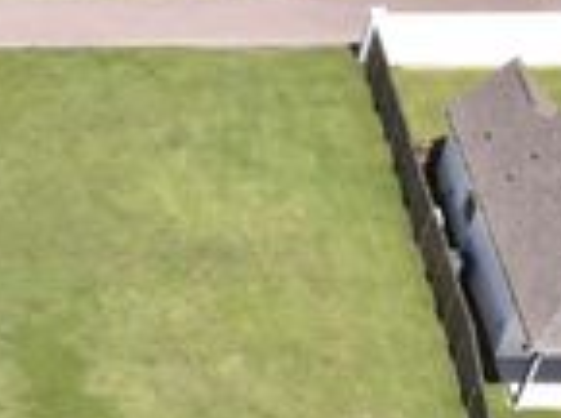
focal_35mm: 83
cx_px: -85
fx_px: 1342
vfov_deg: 15.9
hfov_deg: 22.1
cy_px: 668
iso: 480
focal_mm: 4.5
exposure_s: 1/13
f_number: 2.8
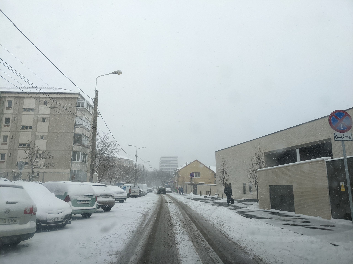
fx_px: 275
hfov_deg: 65.3
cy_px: 132
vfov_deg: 51.4
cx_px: 176
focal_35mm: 27
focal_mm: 4.38
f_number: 1.73
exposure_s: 1/1067
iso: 81
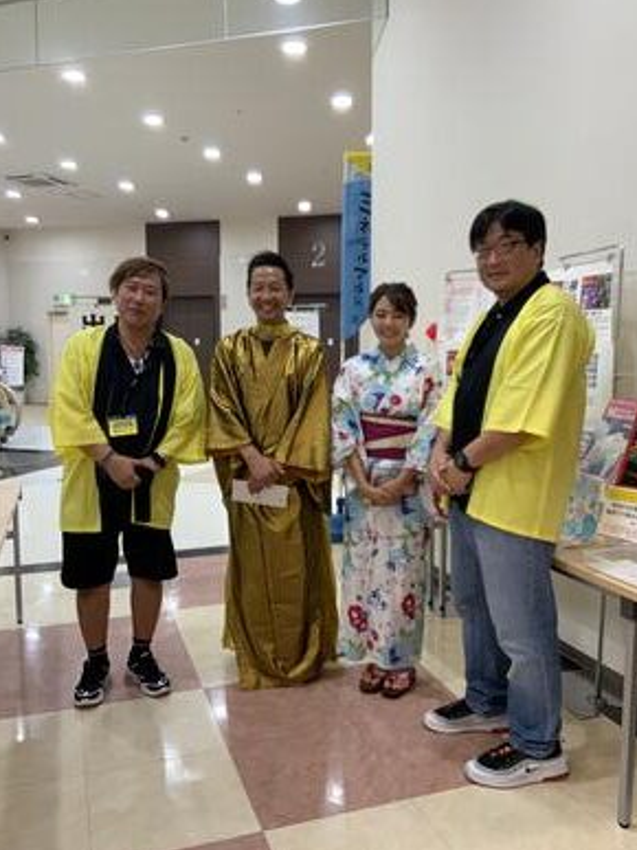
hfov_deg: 46.8
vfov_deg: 60.0
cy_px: 426
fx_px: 736
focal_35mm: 30
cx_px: 321
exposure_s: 1/60
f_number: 1.8
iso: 64
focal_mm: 3
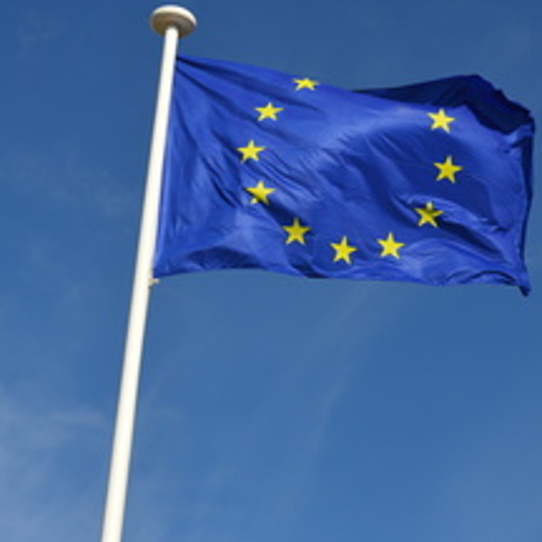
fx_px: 2037
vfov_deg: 15.1
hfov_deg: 15.1
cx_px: 425
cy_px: 203
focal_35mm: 115
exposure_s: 1/200
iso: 100
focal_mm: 46
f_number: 13
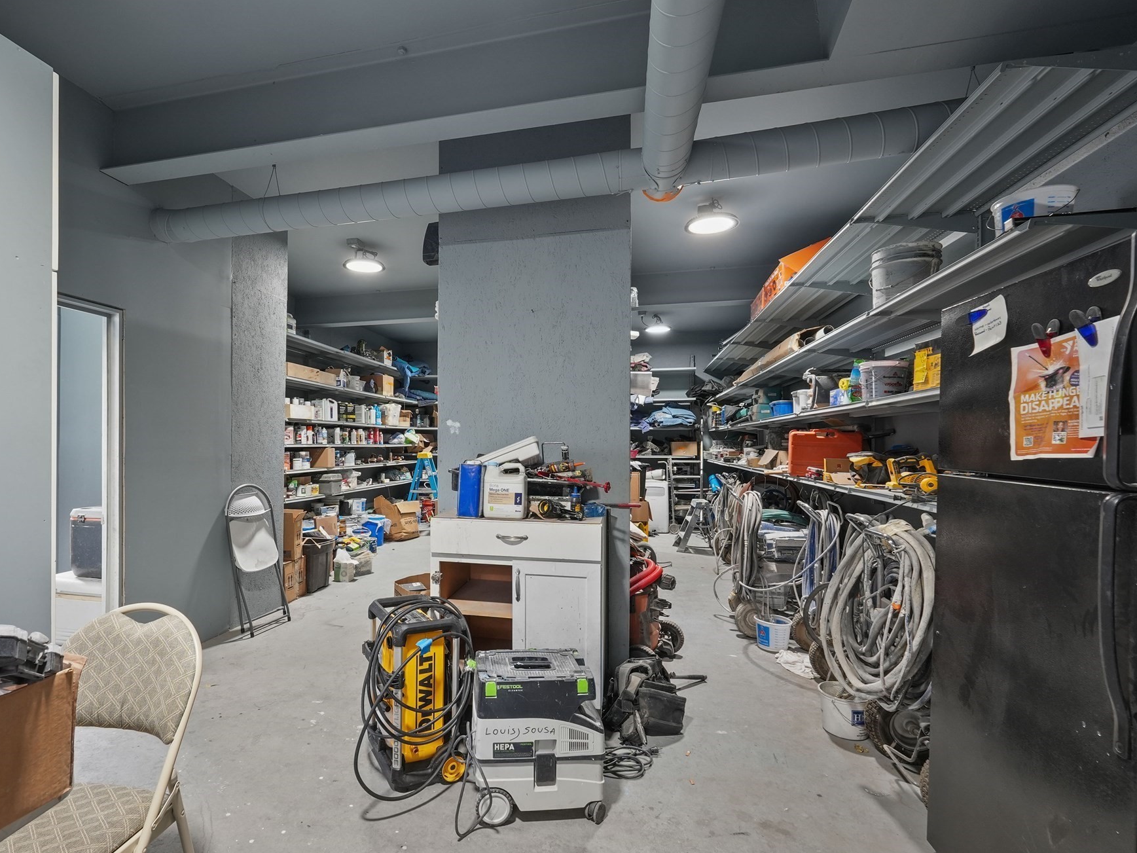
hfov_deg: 90.5
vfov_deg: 74.7
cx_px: 493
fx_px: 558
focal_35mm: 17
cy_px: 445
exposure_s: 1/10
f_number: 6.3
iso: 500
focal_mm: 10
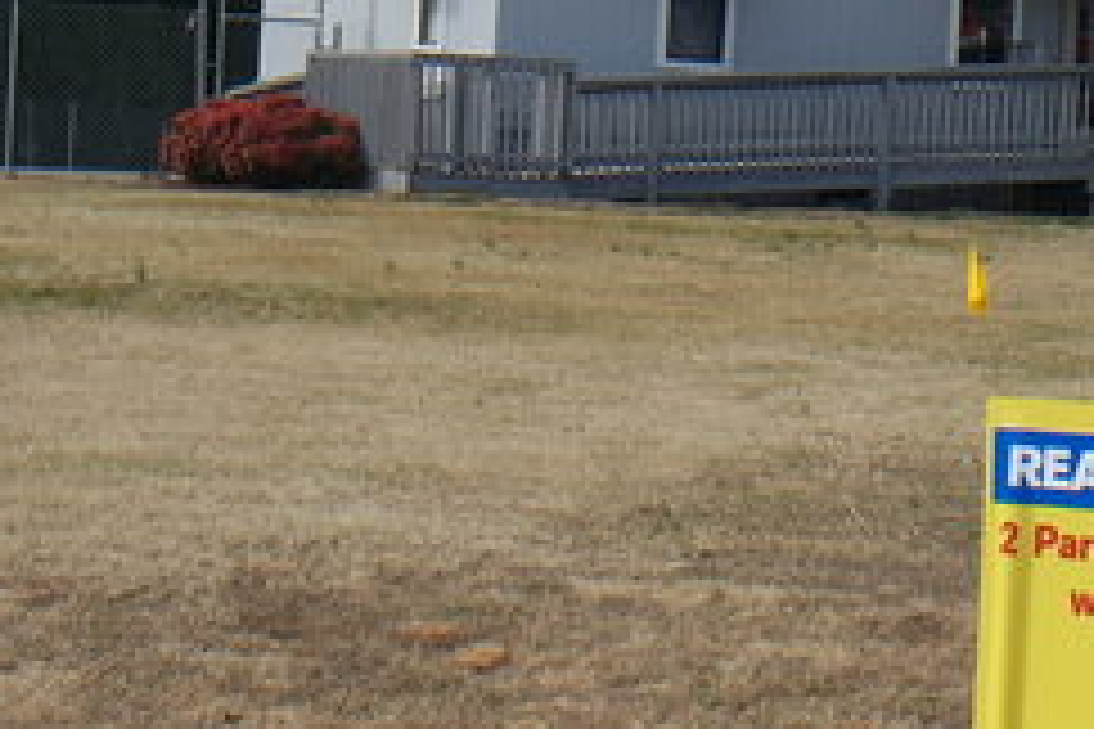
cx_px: 1035
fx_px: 4892
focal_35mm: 161
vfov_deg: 8.5
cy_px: 117
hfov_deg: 12.6
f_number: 8
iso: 160
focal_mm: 17
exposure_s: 1/250
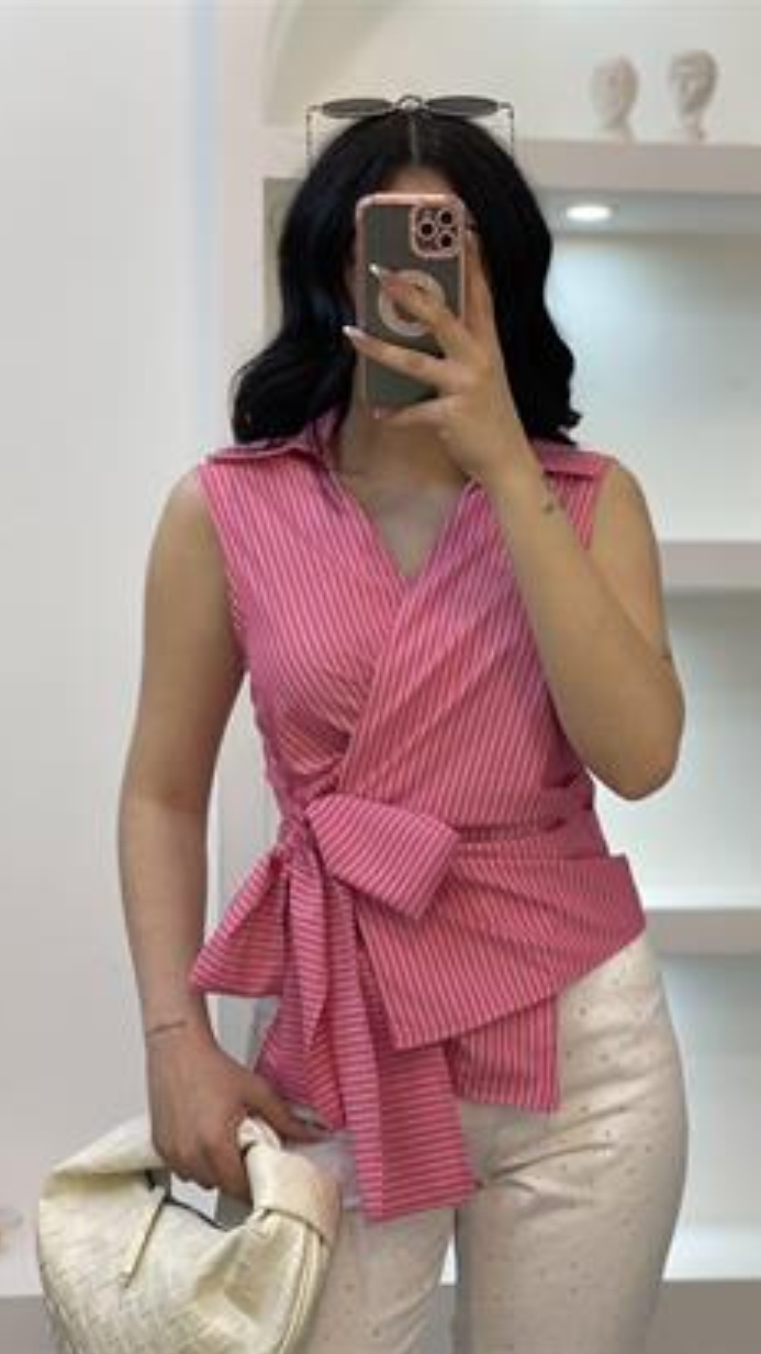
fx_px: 2046
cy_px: 677
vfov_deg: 36.6
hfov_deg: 21.1
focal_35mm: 57
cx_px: 445
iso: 64
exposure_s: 1/100
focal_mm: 6
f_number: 2
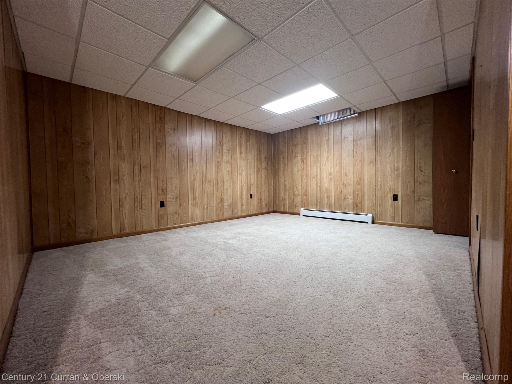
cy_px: 192
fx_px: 192
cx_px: 256
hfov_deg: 106.2
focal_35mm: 13
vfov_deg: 89.9
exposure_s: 1/60
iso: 125
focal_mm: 1.57
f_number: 1.8
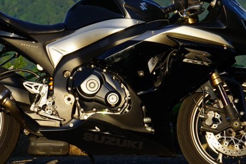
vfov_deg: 4.3
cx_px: 104
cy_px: 57
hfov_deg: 6.4
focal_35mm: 323
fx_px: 2207
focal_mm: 123
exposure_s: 1/250
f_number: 9
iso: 100
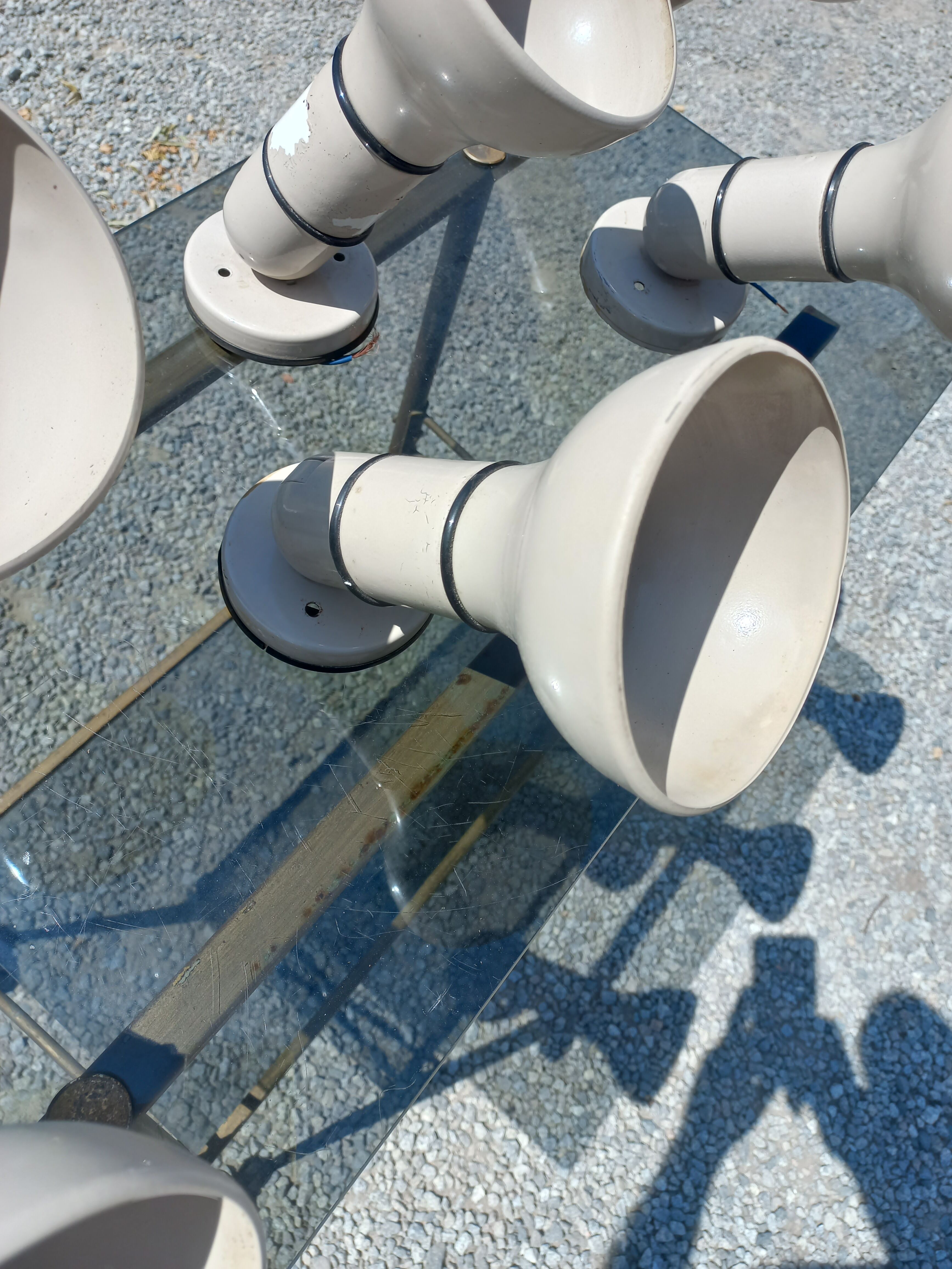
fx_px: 917
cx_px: 476
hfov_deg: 54.9
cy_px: 634
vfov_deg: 69.4
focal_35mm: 25
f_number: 1.8
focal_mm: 4.6
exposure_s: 1/769
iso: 25
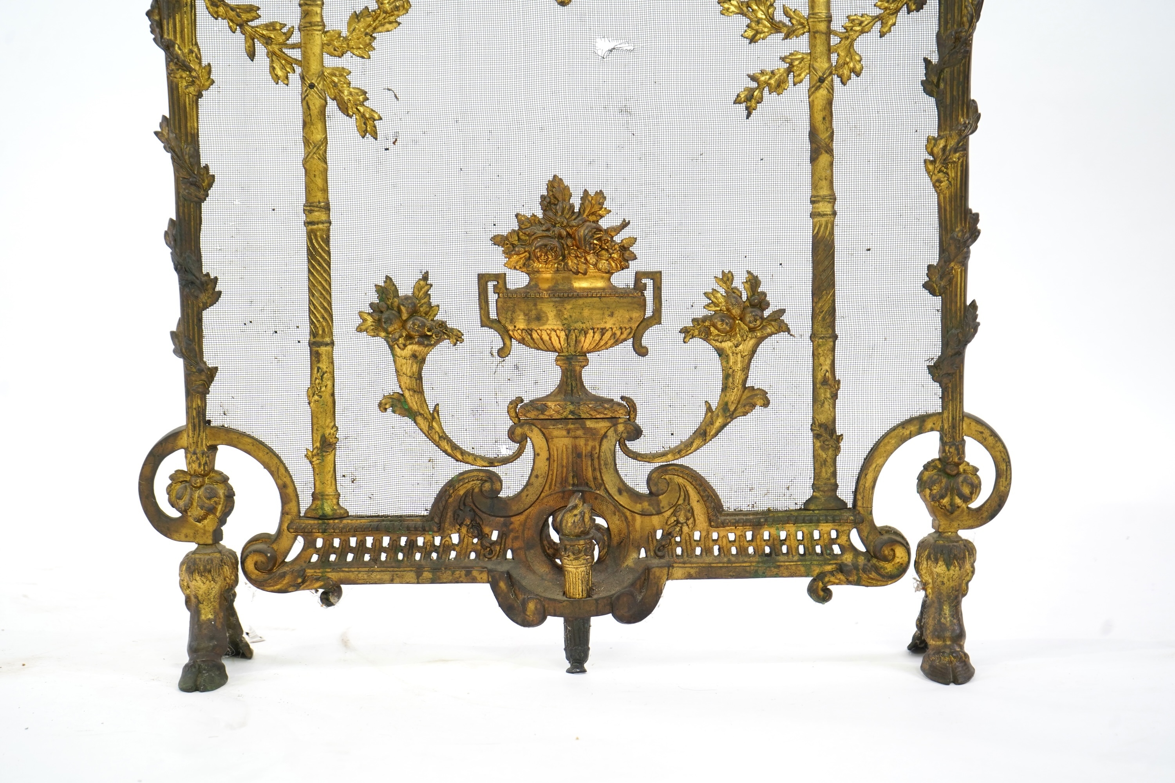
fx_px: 2285
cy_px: 392
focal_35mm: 70
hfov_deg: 28.8
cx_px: 588
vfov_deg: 19.5
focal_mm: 70
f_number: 5.6
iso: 640
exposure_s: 1/60
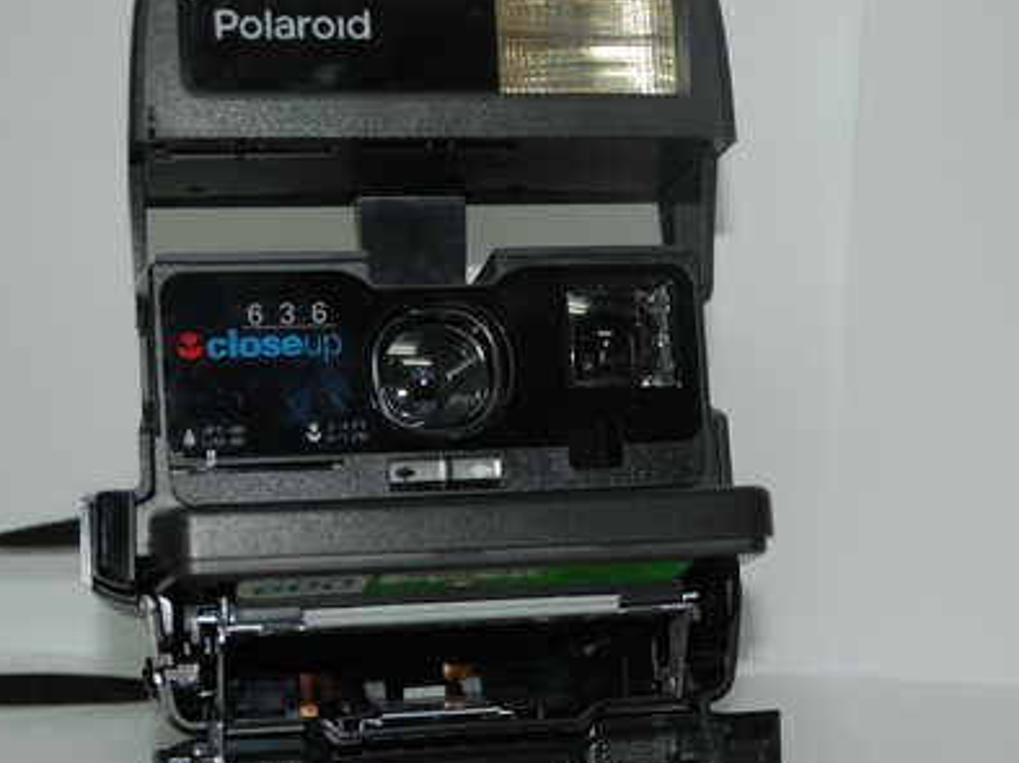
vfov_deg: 19.6
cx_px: 528
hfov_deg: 26.0
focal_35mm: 75
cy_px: 442
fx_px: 2206
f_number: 4.2
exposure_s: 1/60
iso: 320
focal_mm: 32
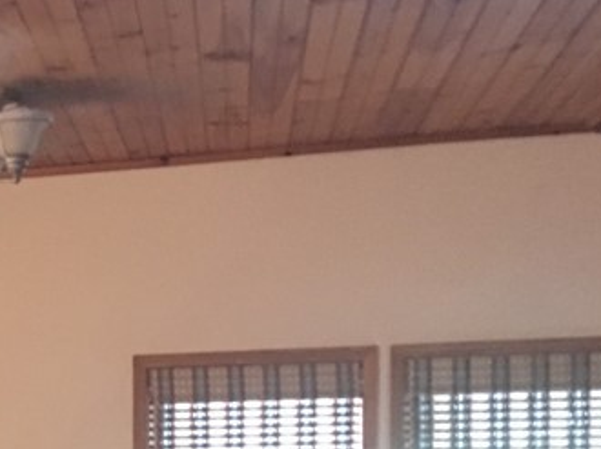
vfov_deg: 15.8
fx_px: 1561
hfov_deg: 19.5
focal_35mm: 90
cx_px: -248
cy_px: 538
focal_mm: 4.15
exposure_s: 1/4
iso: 250
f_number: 2.2
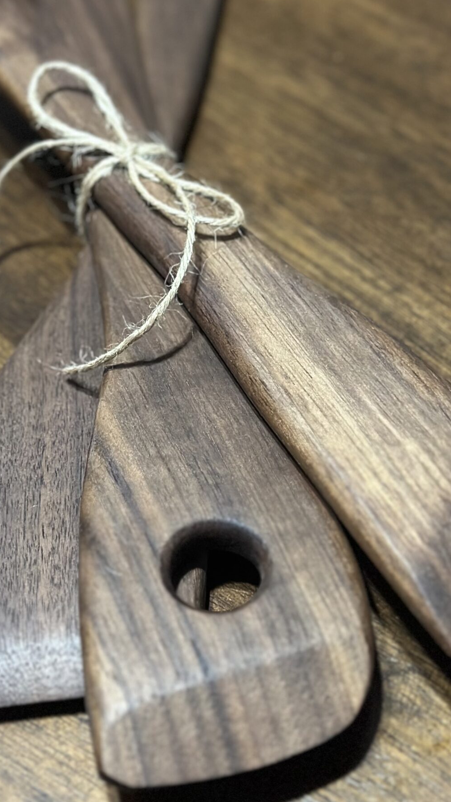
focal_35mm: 75
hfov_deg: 16.1
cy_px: 349
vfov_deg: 28.2
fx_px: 1595
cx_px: 185
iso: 640
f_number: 1.78
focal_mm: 6.86
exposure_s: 1/30
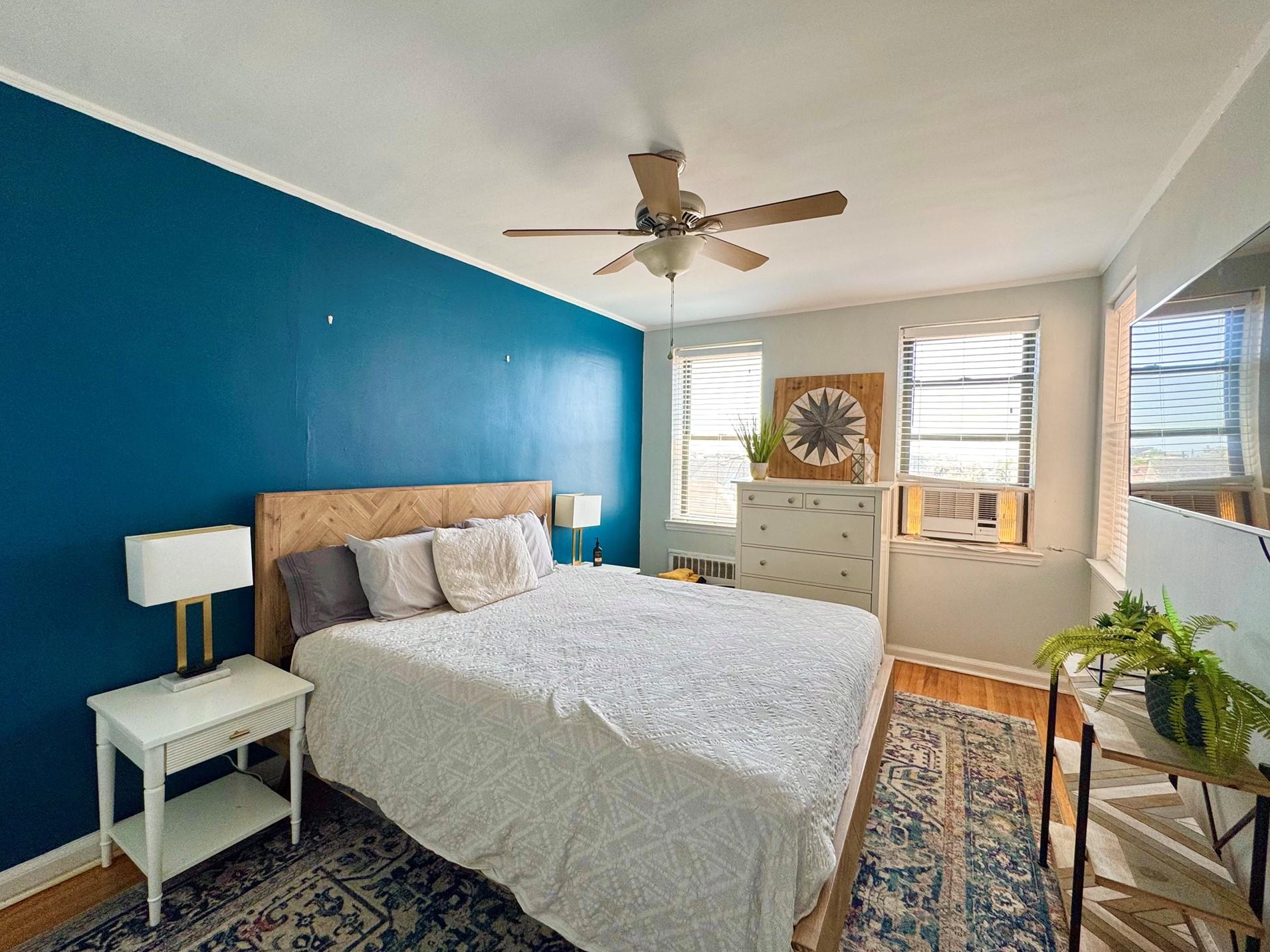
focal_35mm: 15
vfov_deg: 81.8
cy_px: 470
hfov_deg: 98.1
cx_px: 622
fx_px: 550
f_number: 2.2
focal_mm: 2.22
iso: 100
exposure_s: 1/99
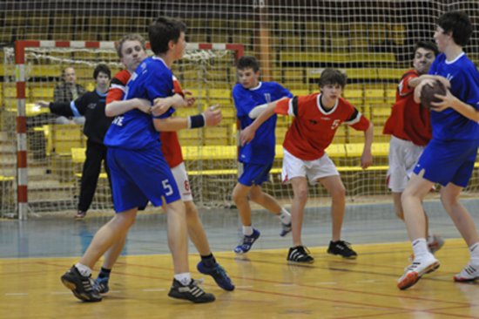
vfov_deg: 10.6
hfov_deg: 15.9
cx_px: 240
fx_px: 1715
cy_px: 160
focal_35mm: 129
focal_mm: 86
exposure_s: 1/250
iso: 1600
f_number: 2.8
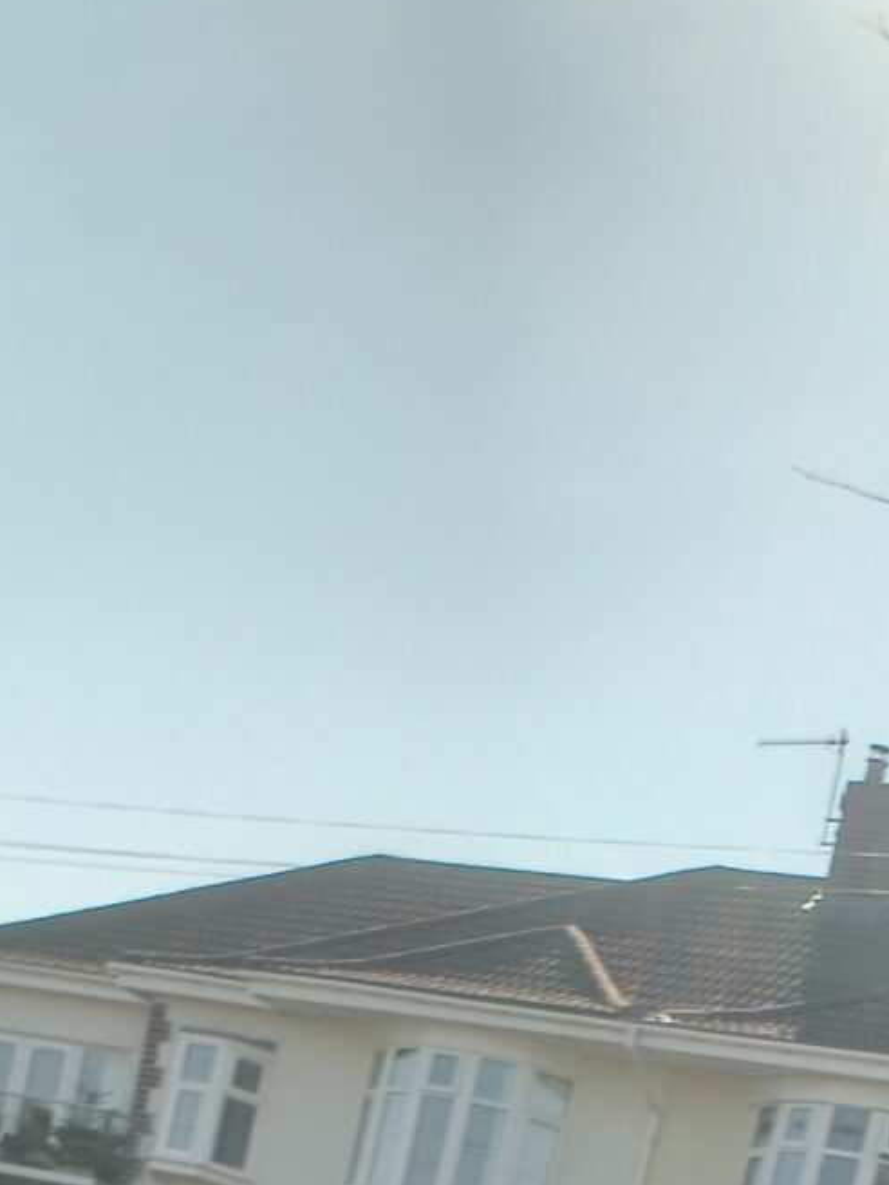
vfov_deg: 19.9
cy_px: 1884
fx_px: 2808
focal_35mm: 82
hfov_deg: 18.0
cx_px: 488
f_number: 2
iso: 100
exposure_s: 1/414
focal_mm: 3.09
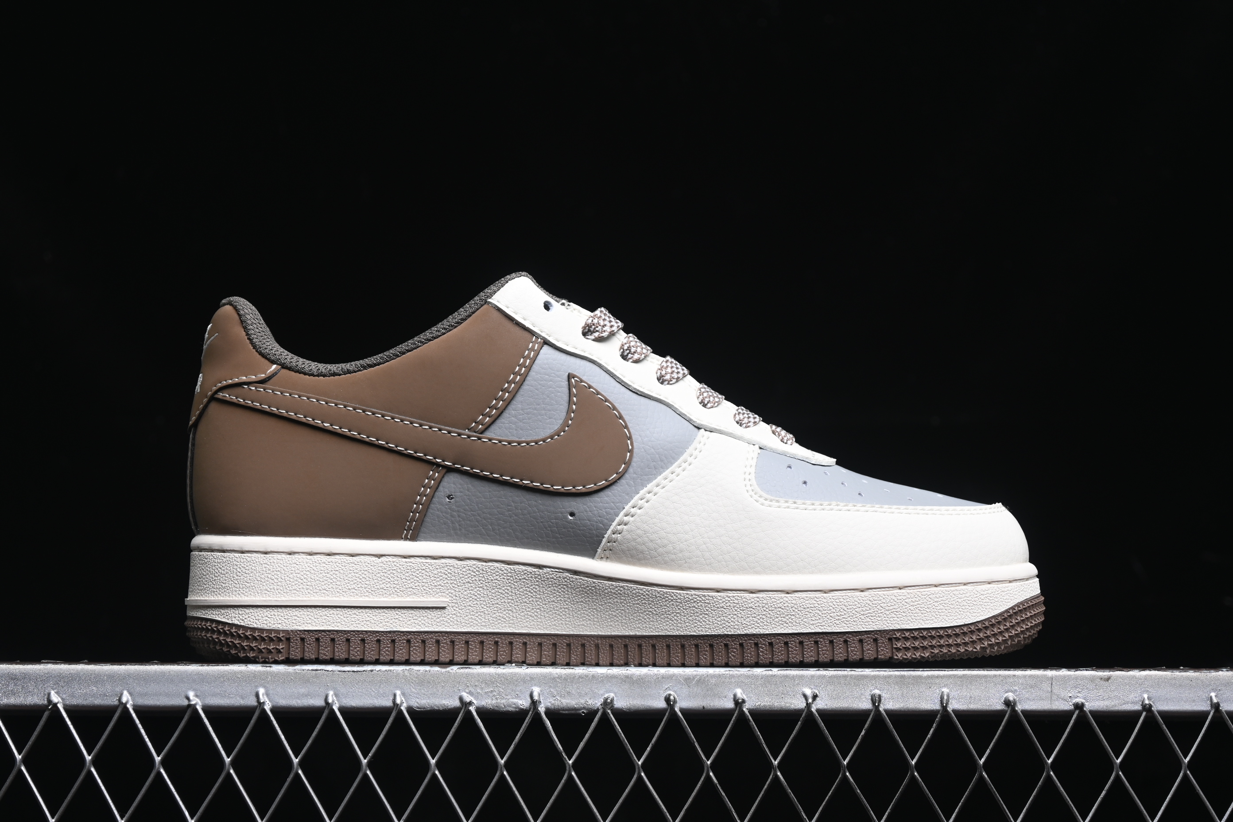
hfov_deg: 27.0
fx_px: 2569
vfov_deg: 18.2
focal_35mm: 75
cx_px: 616
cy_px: 411
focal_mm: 50
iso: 160
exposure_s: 1/60
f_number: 6.3
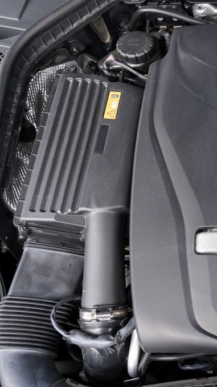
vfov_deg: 52.8
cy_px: 193
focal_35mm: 38
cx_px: 257
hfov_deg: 27.6
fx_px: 389
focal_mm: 24
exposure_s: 1/100
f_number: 5
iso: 100
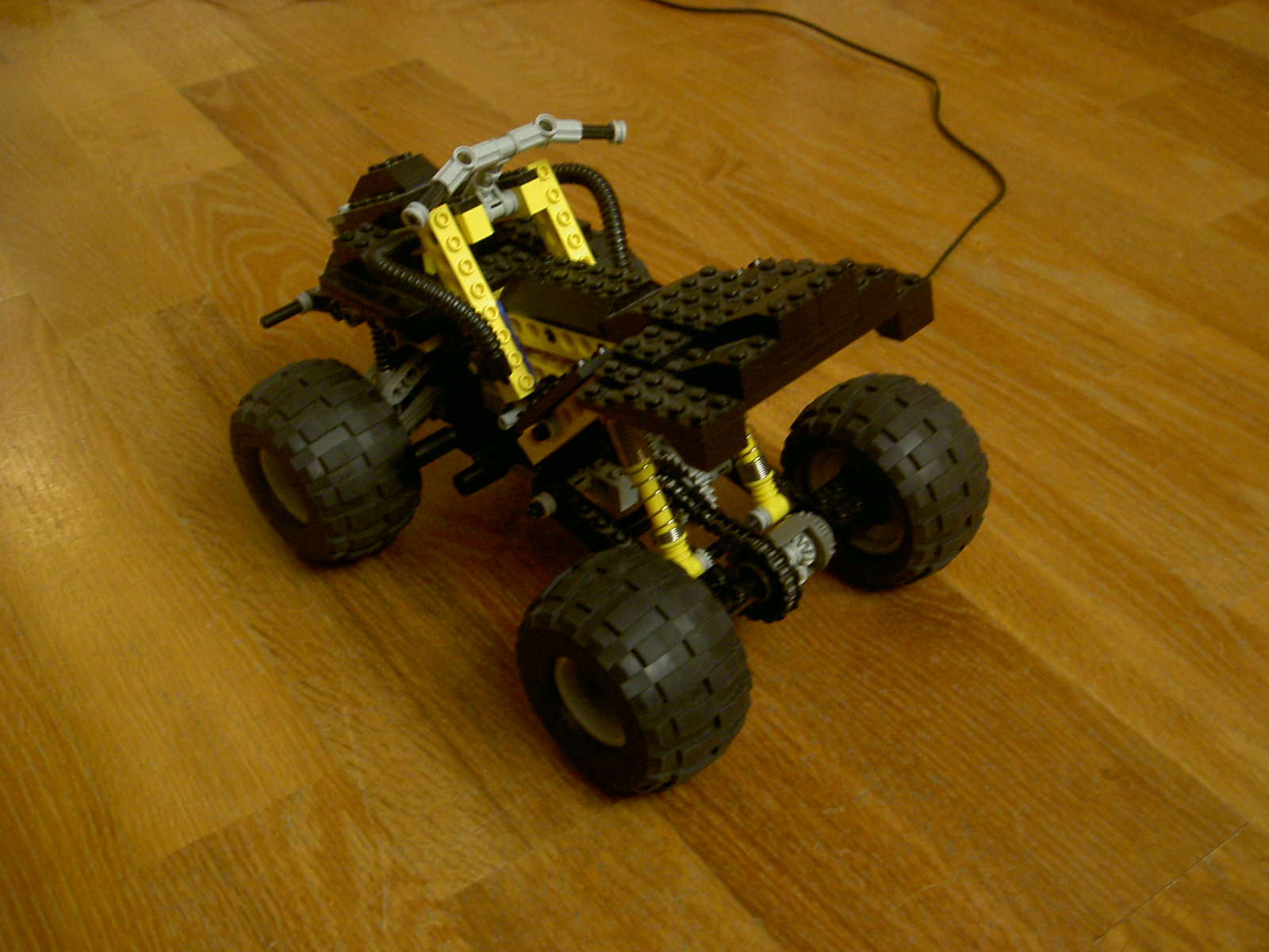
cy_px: 476
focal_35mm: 39
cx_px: 634
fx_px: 1430
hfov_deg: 47.9
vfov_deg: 36.8
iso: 100
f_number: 2.8
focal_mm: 8
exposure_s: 1/8
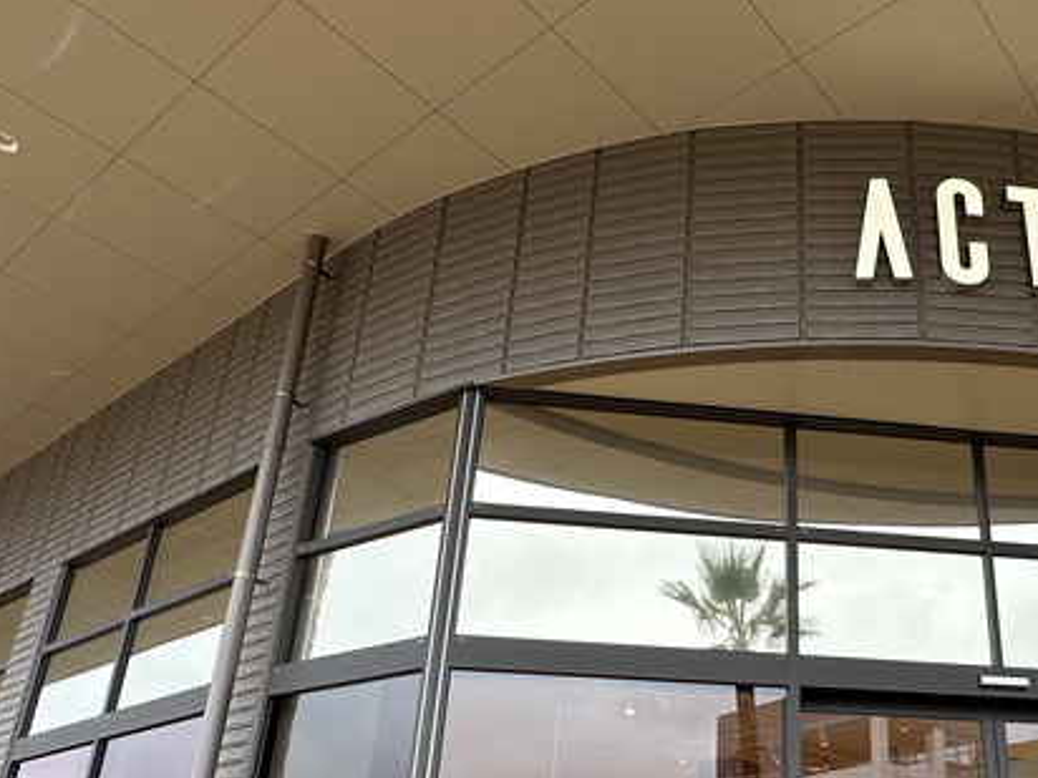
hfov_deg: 52.5
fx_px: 1020
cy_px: 556
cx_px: 726
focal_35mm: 34
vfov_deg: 40.9
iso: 40
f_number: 2.2
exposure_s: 1/164
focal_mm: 2.22
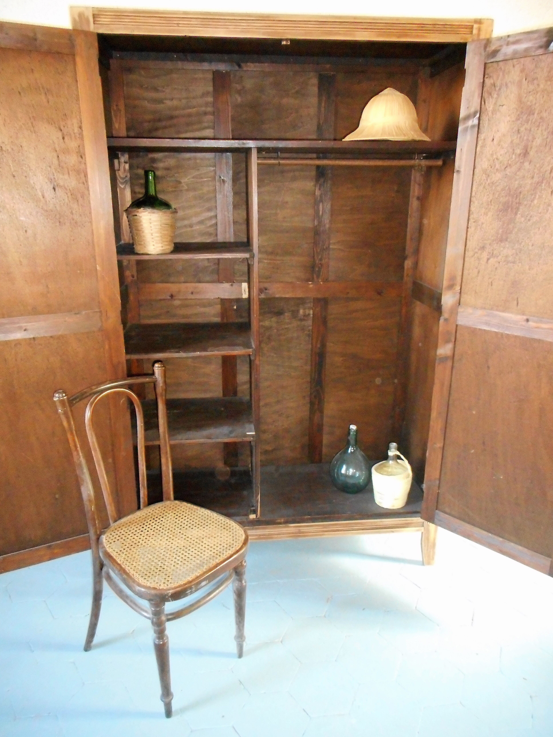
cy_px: 368
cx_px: 276
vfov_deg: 69.4
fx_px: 533
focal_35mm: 25
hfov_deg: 54.9
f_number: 3.7
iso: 900
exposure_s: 1/25
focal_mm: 4.5
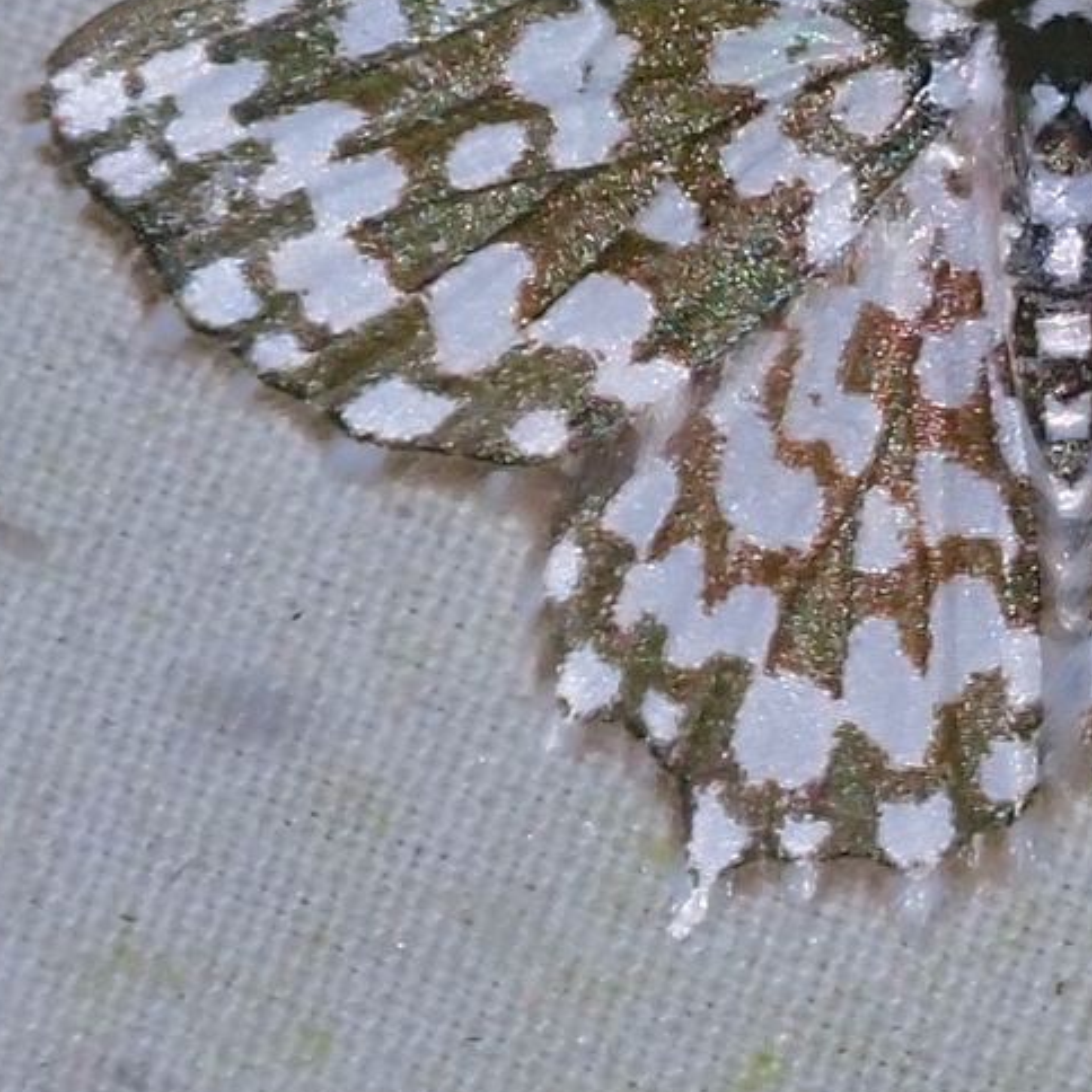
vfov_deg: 8.4
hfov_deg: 8.4
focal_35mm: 208
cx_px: 1074
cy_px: 285
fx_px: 7424
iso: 200
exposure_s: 1/200
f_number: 6.3
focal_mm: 18
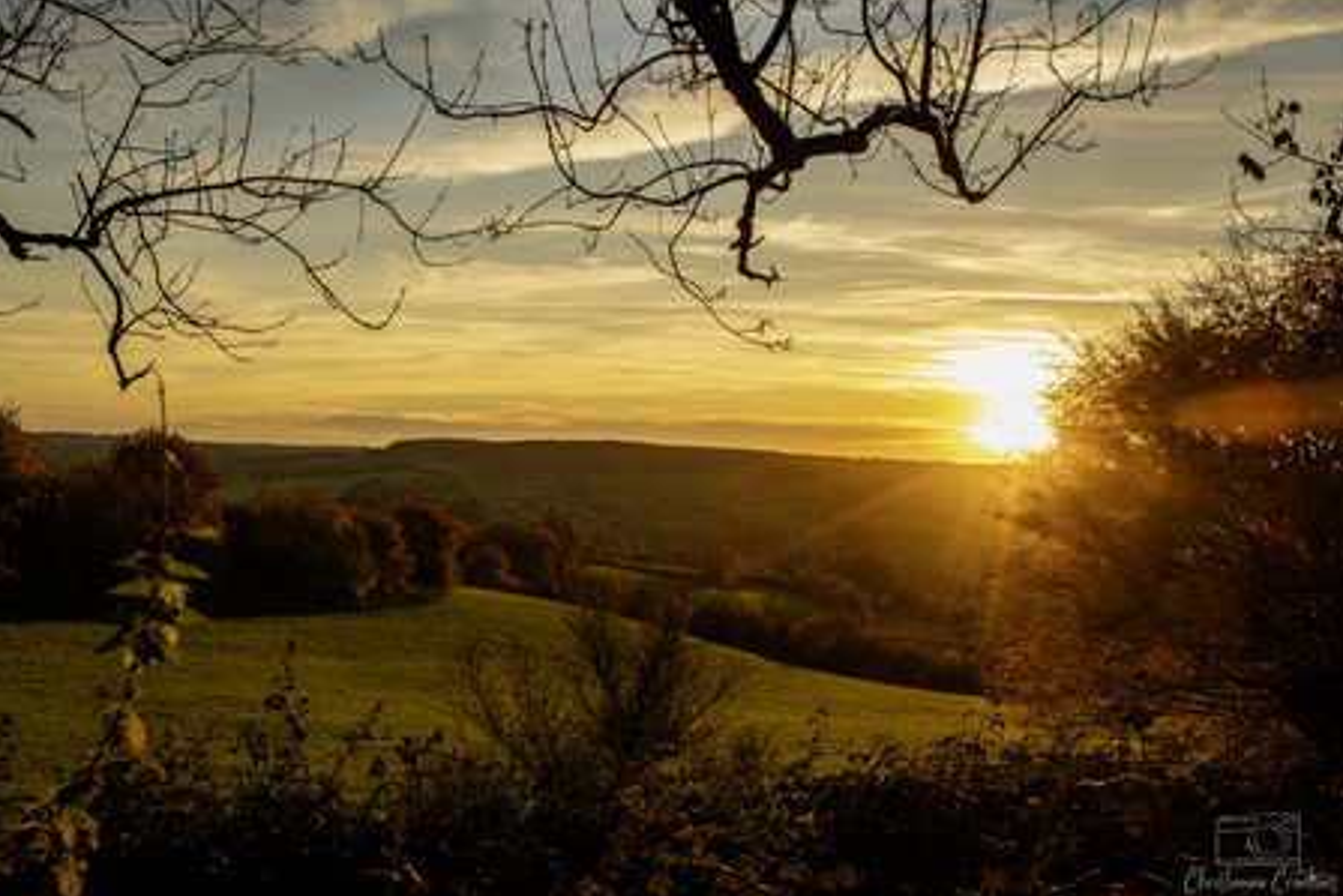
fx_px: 1381
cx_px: 663
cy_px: 454
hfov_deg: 51.9
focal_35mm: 37
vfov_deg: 36.0
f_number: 9
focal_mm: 24
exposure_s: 1/125
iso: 100
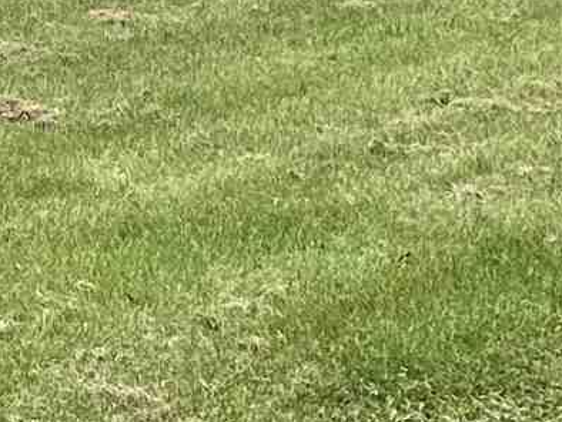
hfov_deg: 9.4
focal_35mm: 187
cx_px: -779
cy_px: -96
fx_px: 3038
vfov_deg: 7.9
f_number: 1.78
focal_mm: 6.86
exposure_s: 1/4348
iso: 80
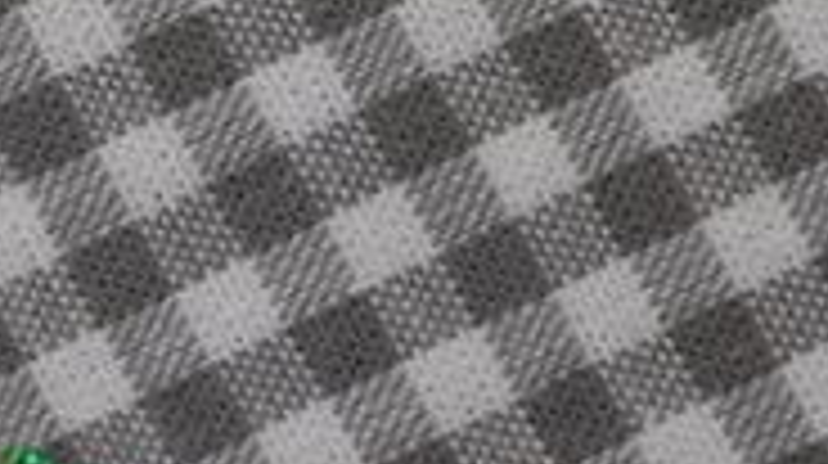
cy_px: 200
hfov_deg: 5.7
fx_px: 8230
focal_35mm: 375
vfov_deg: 3.2
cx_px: -576
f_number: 5.6
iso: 400
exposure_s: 1/100
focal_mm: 55
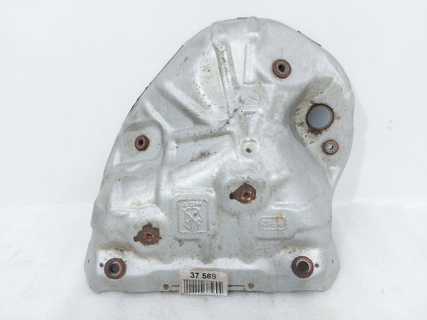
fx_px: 296
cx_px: 214
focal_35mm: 24
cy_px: 160
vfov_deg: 56.8
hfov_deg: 71.6
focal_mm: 5.23
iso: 64
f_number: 1.8
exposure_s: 1/50
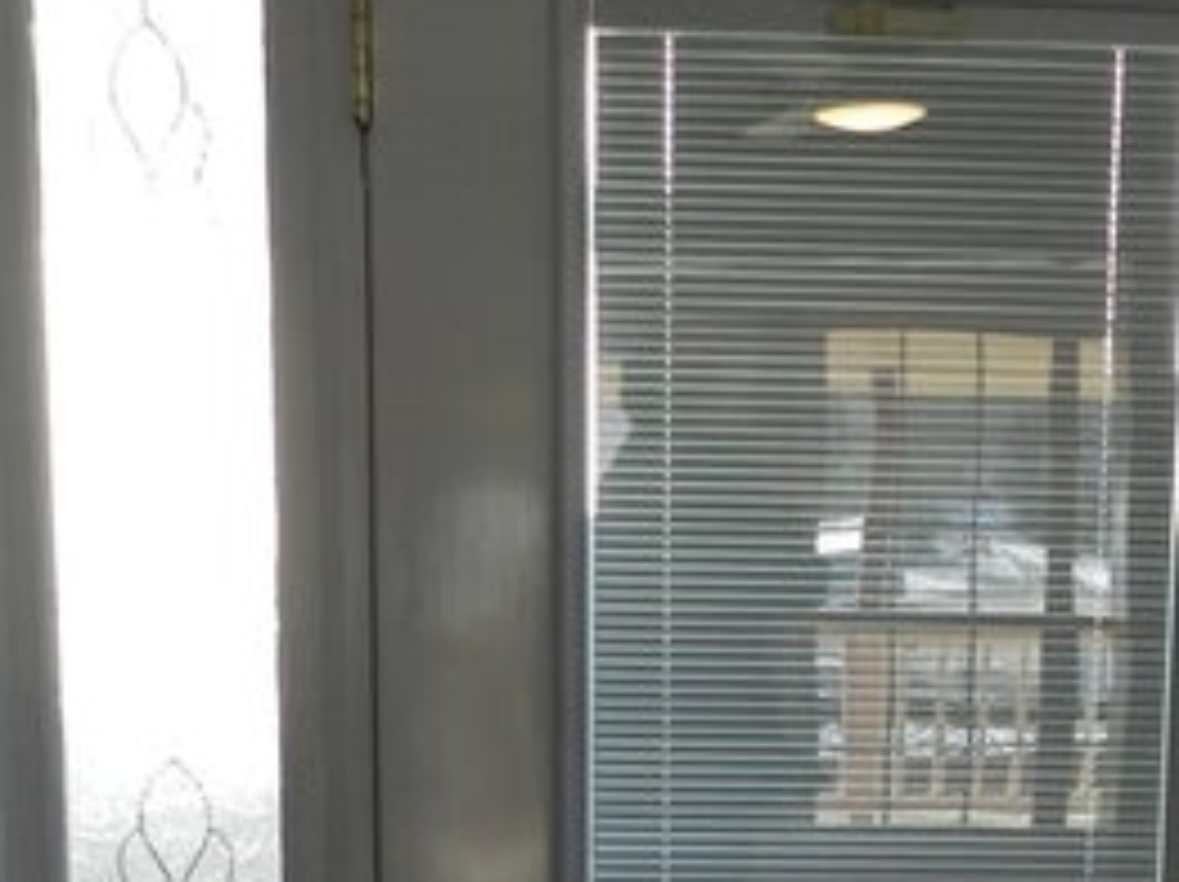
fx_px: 2552
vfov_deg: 18.9
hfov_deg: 25.7
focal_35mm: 75
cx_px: 902
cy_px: 945
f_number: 3.4
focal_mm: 4
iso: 160
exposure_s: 1/100
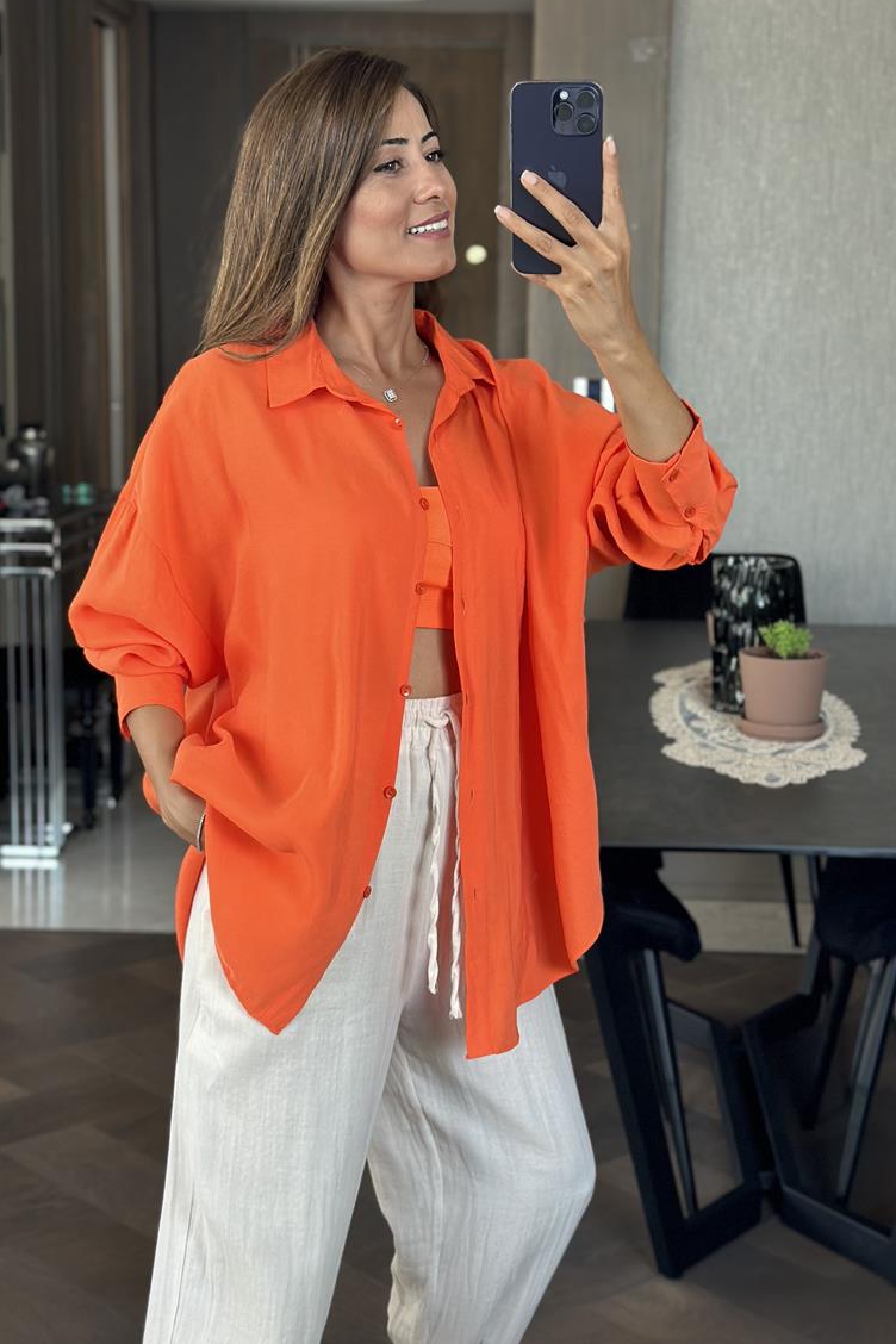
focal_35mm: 59
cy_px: 649
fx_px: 2202
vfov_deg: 33.9
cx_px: 406
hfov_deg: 23.0
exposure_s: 1/67
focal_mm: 6.86
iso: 125
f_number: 1.78
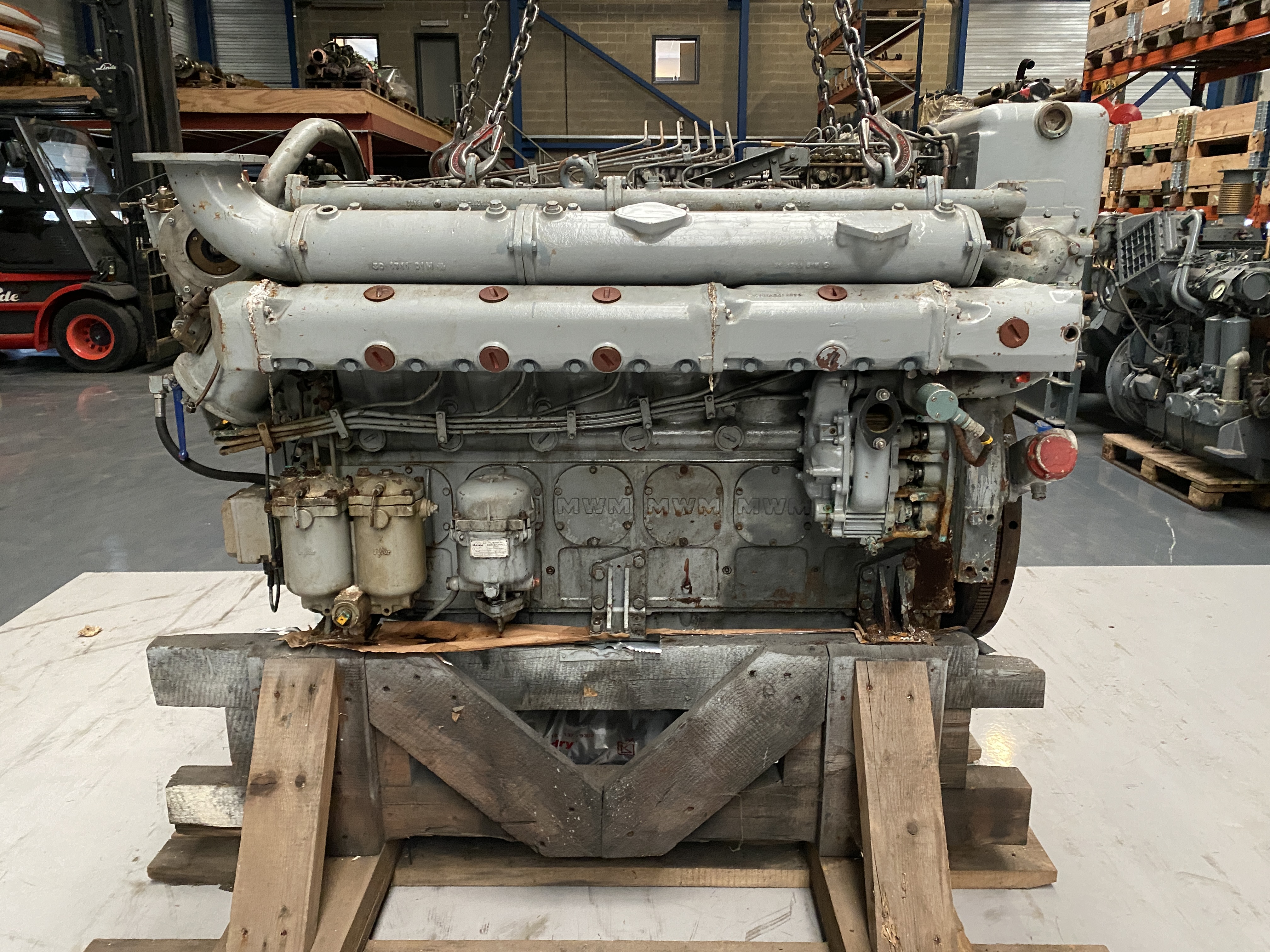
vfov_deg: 53.1
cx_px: 635
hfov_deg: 67.3
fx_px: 954
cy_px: 476
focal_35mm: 26
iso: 500
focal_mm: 4.25
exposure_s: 1/33
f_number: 1.8
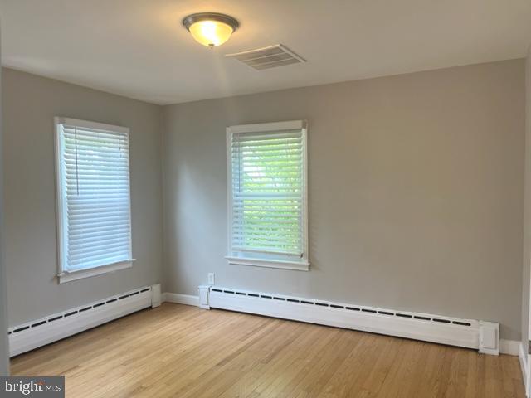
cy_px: 199
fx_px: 399
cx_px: 266
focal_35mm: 26
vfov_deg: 53.1
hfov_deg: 67.3
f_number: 1.6
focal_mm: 5.1
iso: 64
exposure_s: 1/142
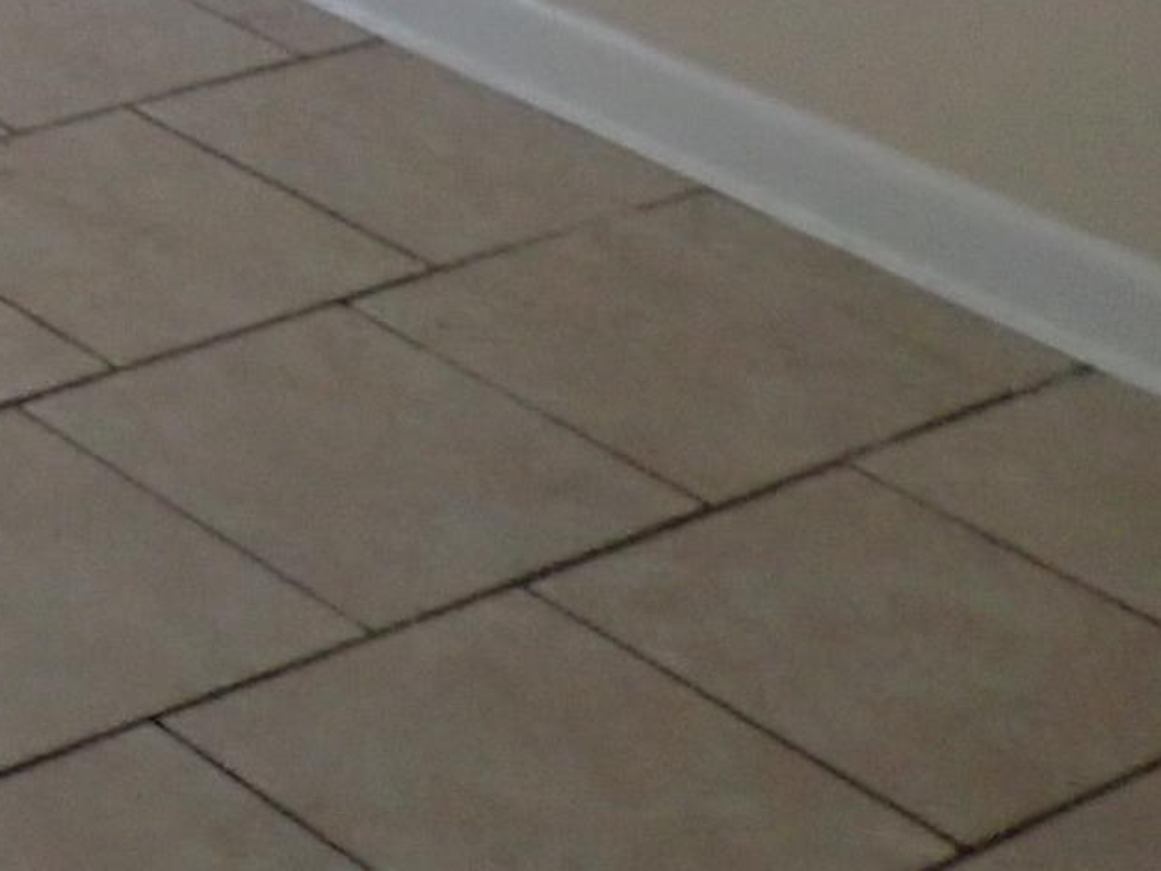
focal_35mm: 120
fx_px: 4026
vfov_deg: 10.8
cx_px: -895
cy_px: -1111
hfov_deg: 14.5
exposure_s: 1/125
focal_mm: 4.5
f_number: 2
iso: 400
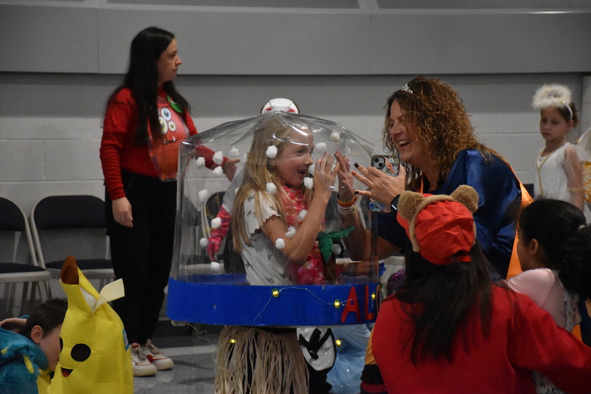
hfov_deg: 14.4
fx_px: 2340
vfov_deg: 9.6
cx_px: 296
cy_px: 197
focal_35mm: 142
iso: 6400
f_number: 5.3
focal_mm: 95
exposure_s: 1/400
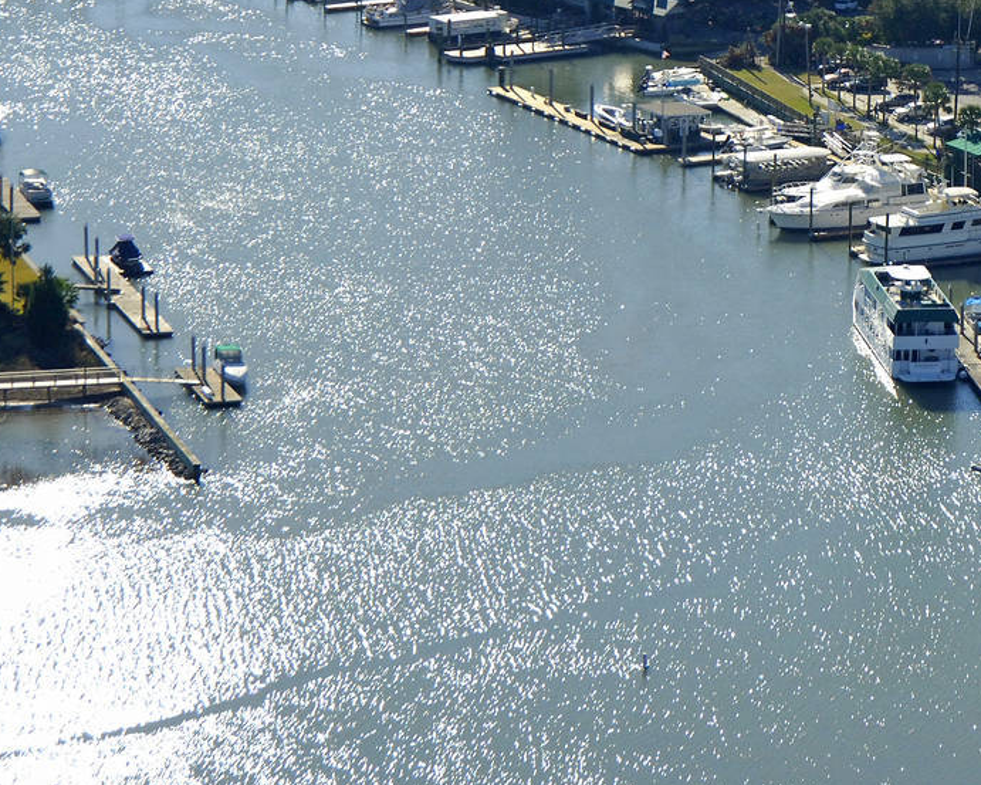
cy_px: 160
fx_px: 5517
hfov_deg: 10.1
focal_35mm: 190
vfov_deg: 8.1
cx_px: 991
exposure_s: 1/1000
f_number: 7.1
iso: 400
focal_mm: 62
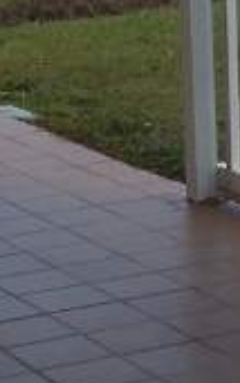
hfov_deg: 7.3
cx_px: 339
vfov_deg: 11.8
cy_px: 215
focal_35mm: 178
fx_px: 1861
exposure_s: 1/160
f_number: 3.9
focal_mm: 5.1
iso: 64
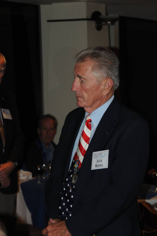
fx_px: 836
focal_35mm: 128
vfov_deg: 16.1
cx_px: 78
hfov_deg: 10.7
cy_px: 118
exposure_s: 1/60
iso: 800
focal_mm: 85
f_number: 5.3
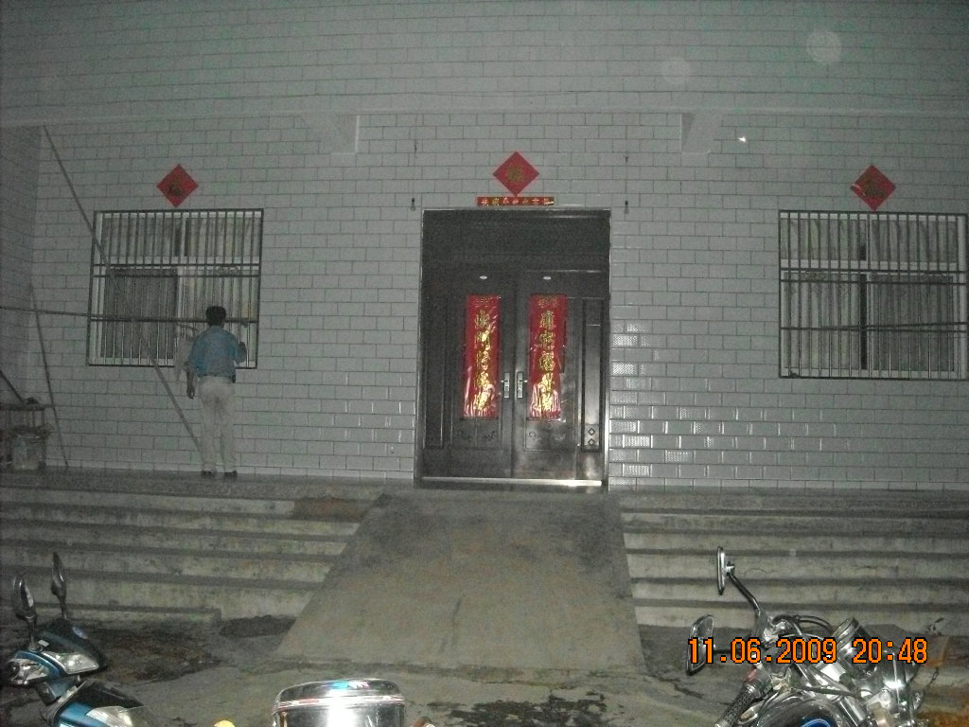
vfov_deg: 40.7
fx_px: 980
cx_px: 484
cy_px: 364
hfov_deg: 52.6
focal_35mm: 35
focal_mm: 5.7
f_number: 2.8
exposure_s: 1/60
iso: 1288
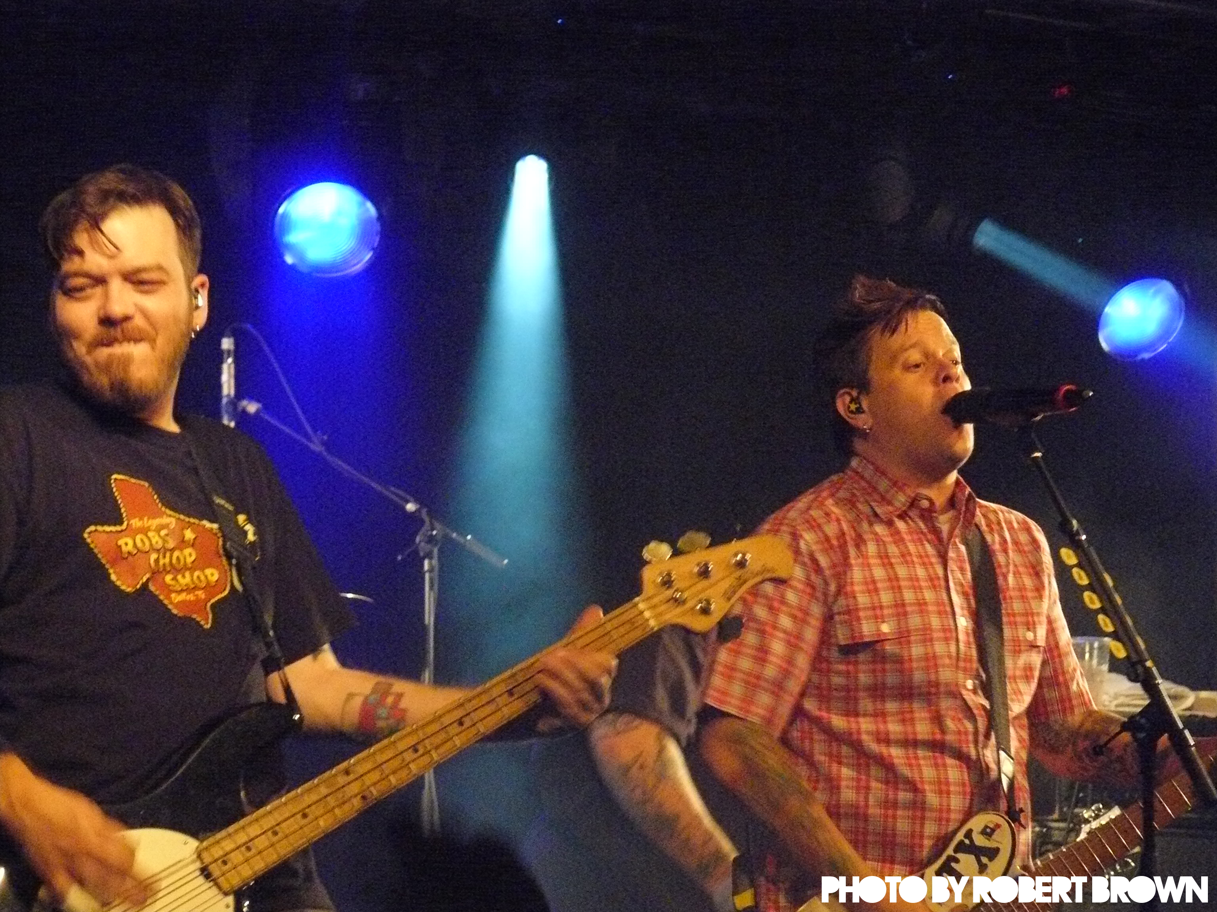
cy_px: 456
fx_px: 5309
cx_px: 608
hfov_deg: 13.1
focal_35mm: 151
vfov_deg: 9.8
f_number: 3.3
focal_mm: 25.1
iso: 800
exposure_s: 1/40
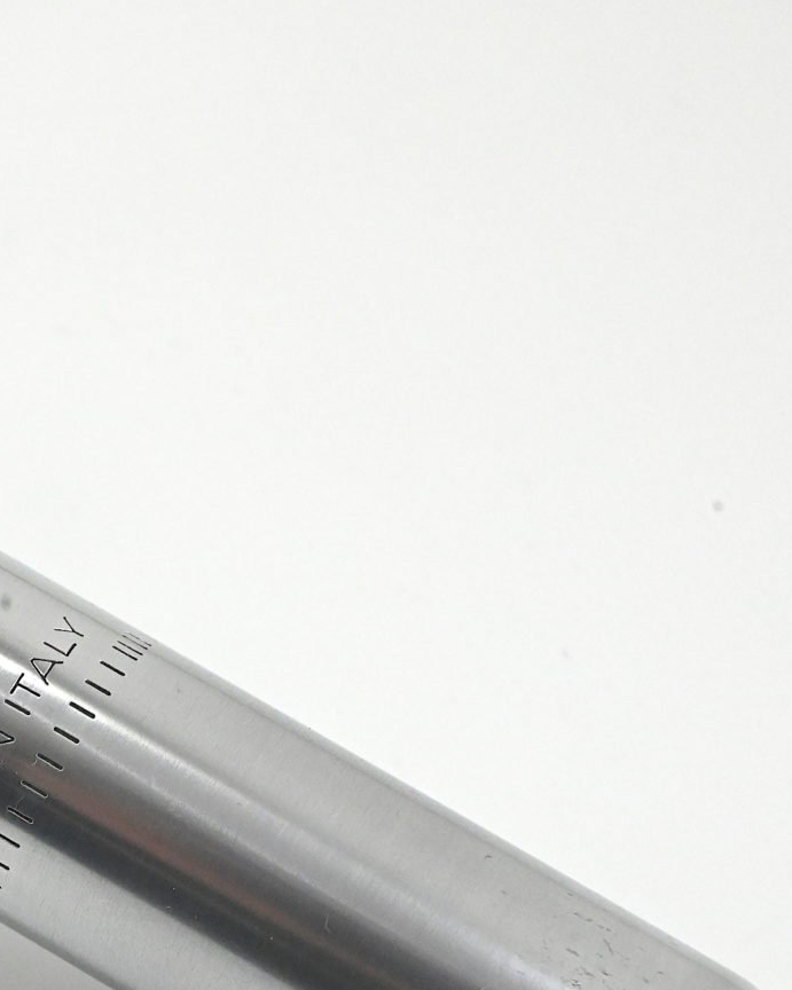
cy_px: 649
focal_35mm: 146
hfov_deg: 10.3
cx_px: -285
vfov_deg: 13.2
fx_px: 4279
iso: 9000
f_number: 14
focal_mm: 70
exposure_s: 1/500
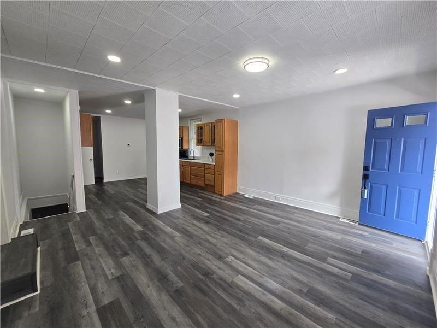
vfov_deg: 89.9
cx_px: 218
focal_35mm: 13
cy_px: 164
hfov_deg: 106.2
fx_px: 164
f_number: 2.2
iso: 64
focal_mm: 2.2
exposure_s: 1/60
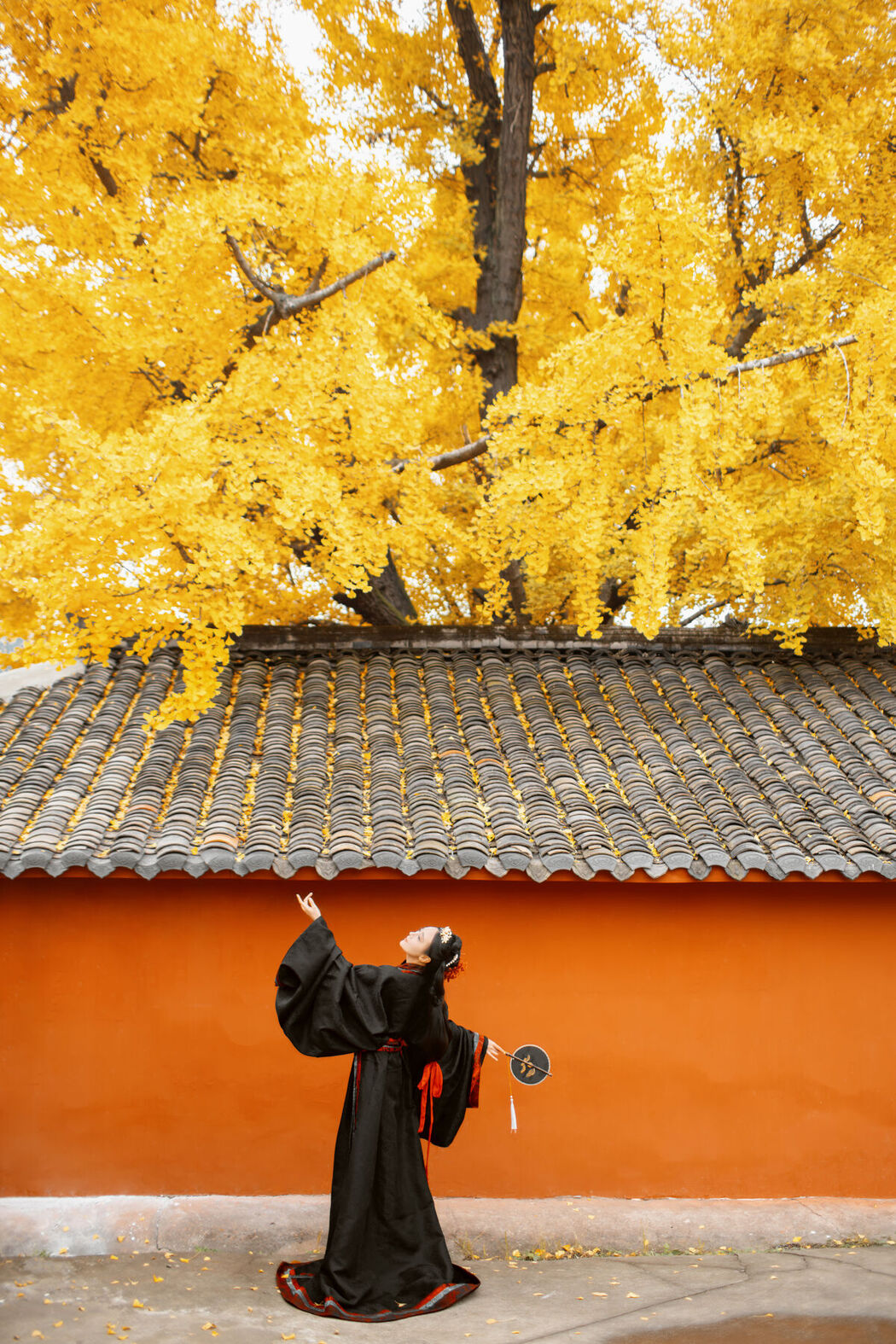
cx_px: 448
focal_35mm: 35
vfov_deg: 54.4
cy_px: 672
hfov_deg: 37.9
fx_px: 1307
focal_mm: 35
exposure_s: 1/1600
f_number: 1.8
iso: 200
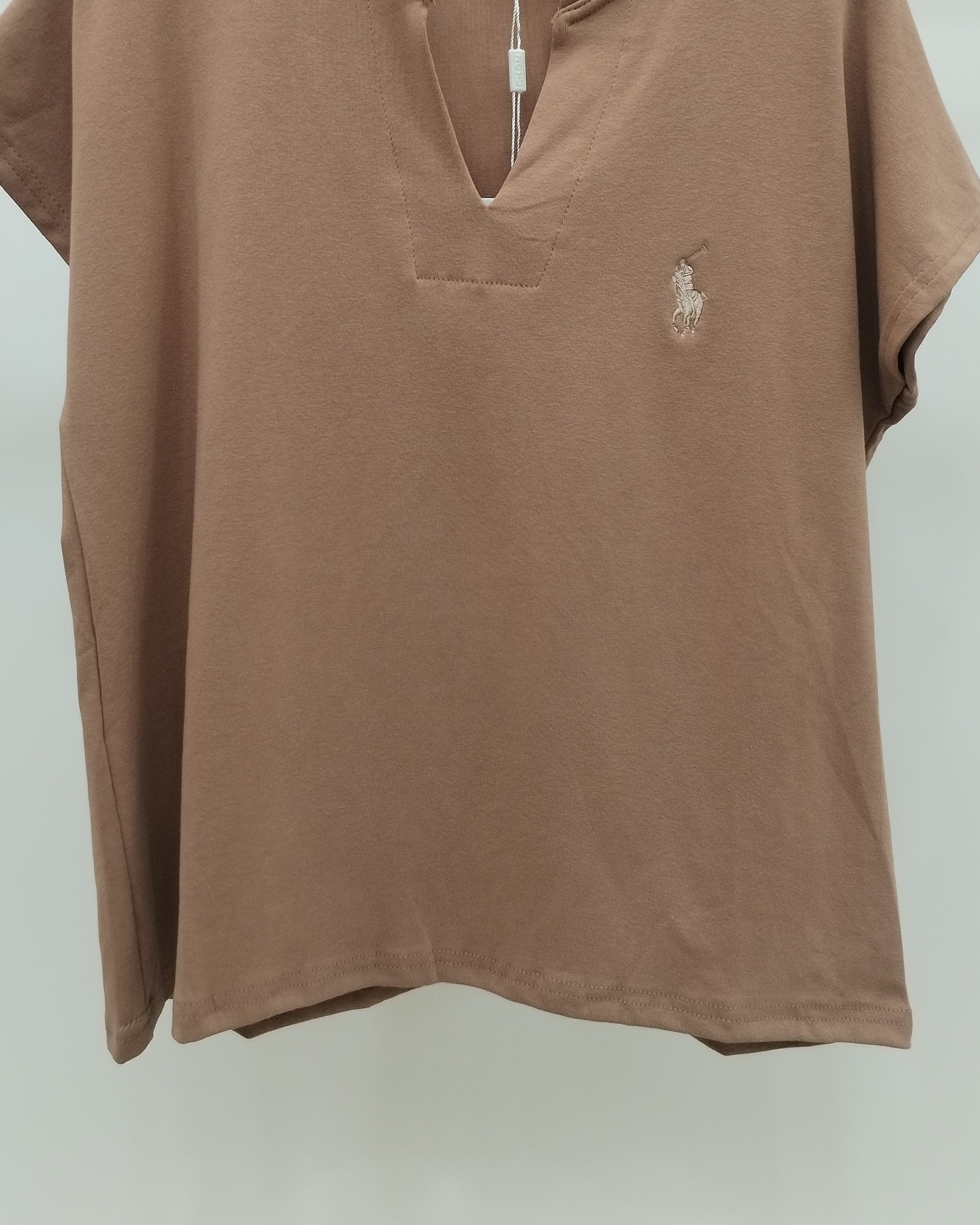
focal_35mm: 41
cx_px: 482
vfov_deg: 43.7
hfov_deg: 36.5
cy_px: 347
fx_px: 1486
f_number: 1.8
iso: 180
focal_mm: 4.75
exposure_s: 1/60
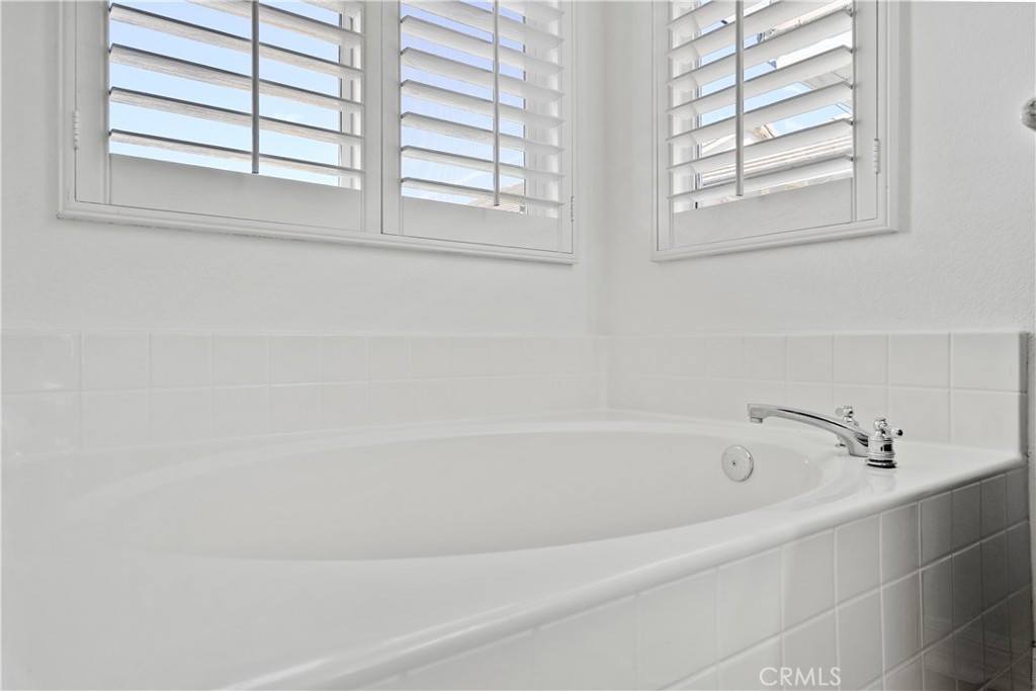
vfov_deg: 56.2
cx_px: 518
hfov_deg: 77.3
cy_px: 346
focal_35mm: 22
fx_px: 648
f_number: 7.1
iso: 500
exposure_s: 1/15
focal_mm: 22.5
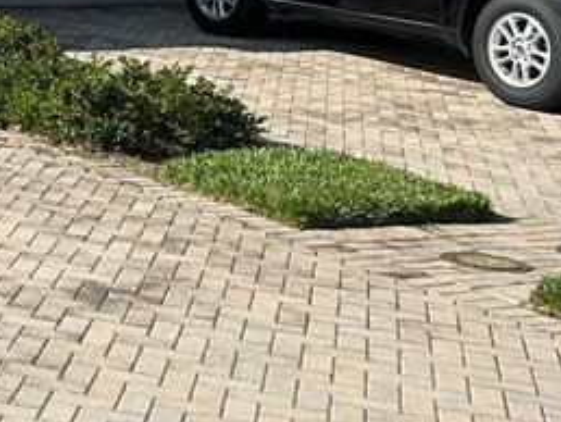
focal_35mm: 103
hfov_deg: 16.5
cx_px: -396
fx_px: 1671
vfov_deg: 13.6
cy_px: -200
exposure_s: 1/3968
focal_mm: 5.7
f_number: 1.5
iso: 50
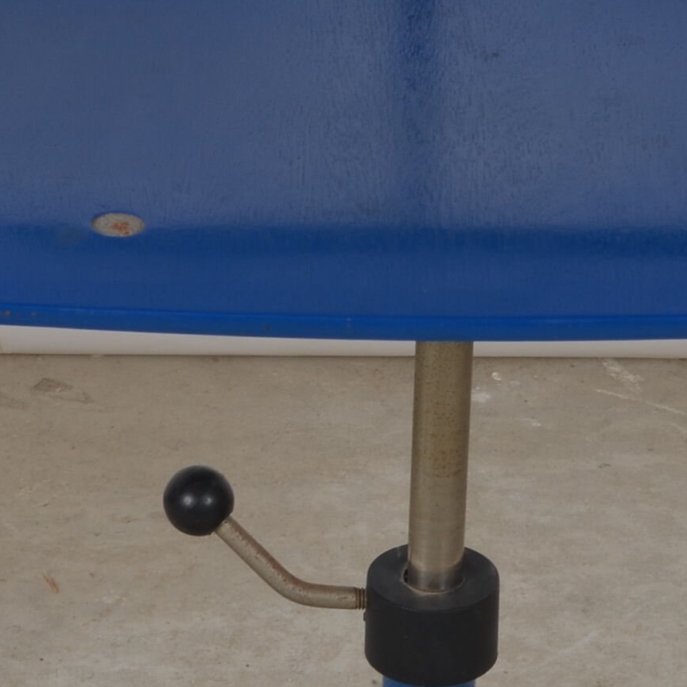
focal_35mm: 272
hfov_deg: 6.4
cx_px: 399
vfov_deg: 6.4
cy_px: 144
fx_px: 6107
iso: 100
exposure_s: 1/125
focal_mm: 50
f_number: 14
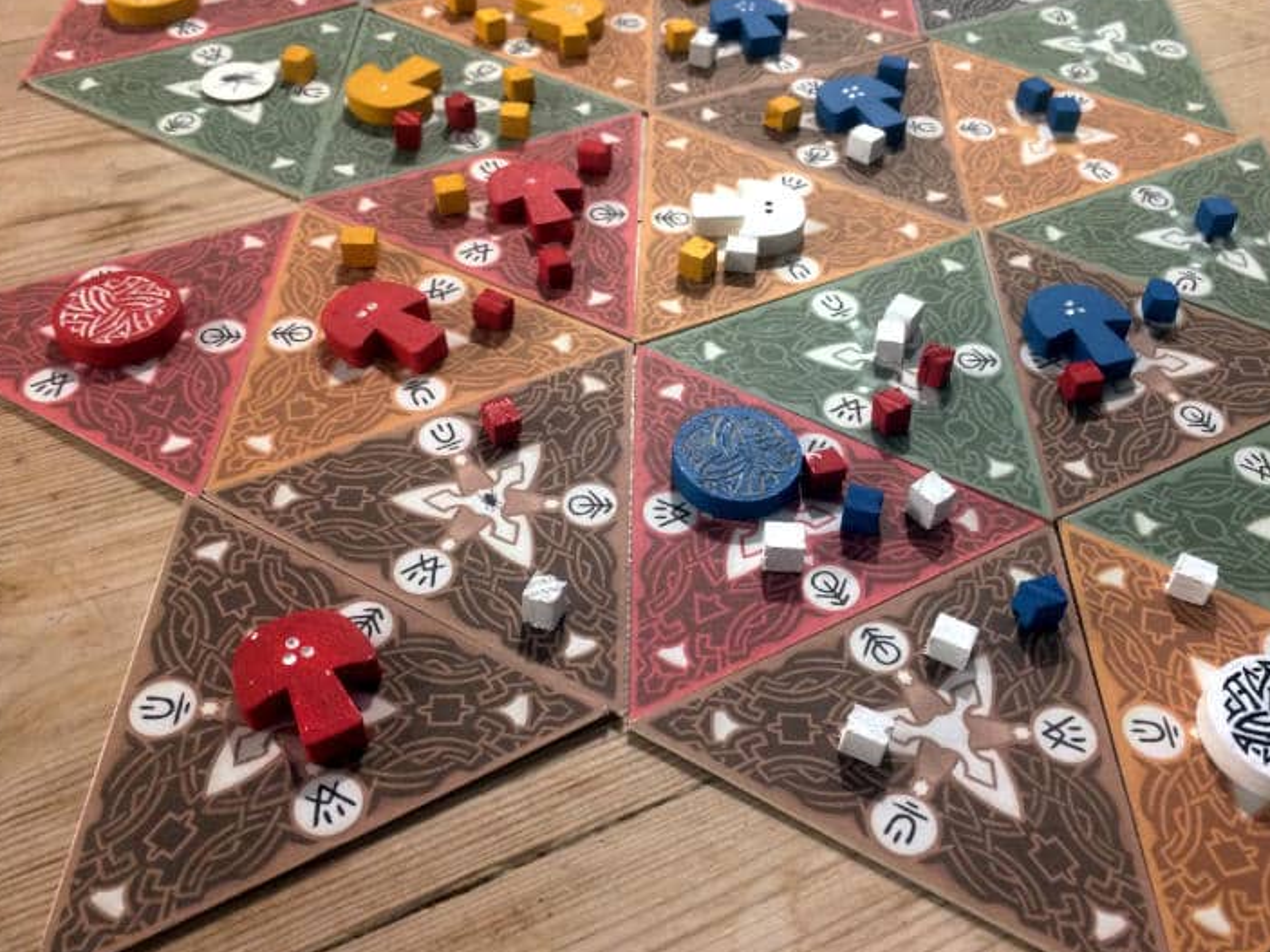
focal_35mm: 33
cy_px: 437
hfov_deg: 55.2
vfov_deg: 42.9
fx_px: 1211
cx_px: 710
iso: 160
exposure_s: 1/33
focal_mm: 4.15
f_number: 2.2
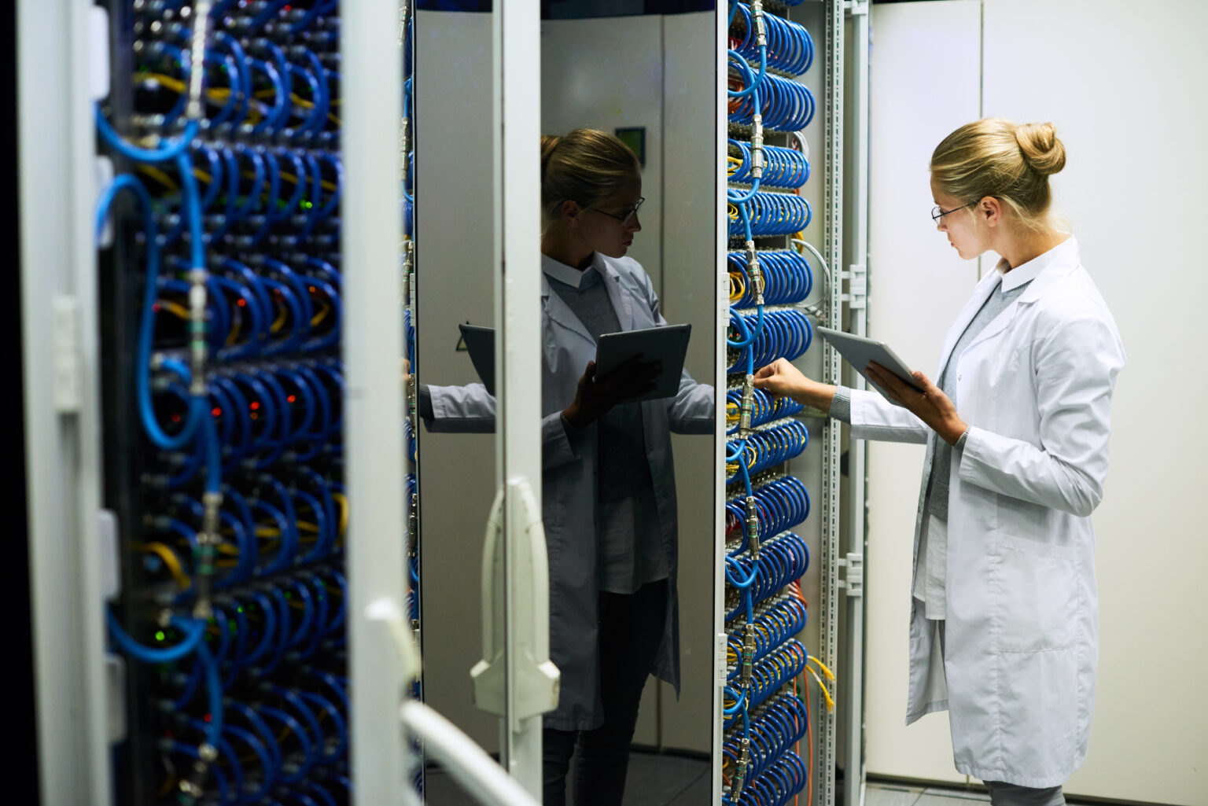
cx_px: 604
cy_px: 403
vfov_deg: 27.0
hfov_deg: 39.6
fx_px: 1678
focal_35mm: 50
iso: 800
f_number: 2.5
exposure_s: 1/200
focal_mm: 50
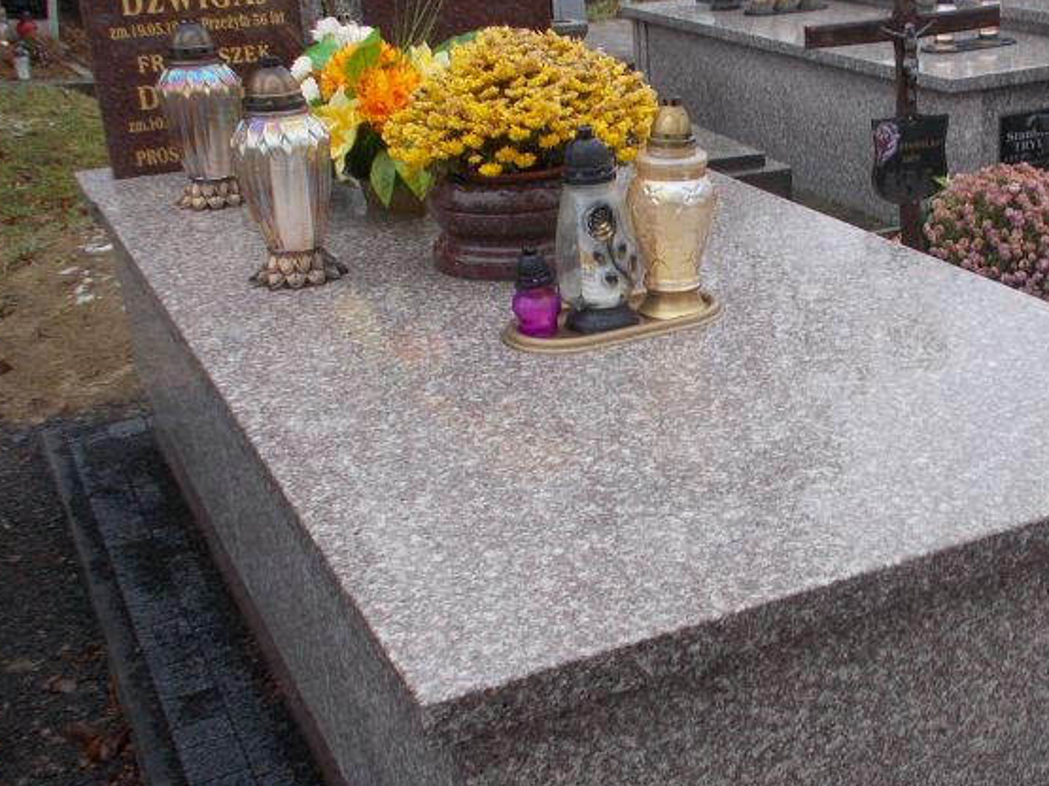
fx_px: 1454
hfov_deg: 39.2
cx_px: 697
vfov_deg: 30.3
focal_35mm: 48
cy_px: 402
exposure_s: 1/40
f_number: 3.2
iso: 80
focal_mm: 4.6
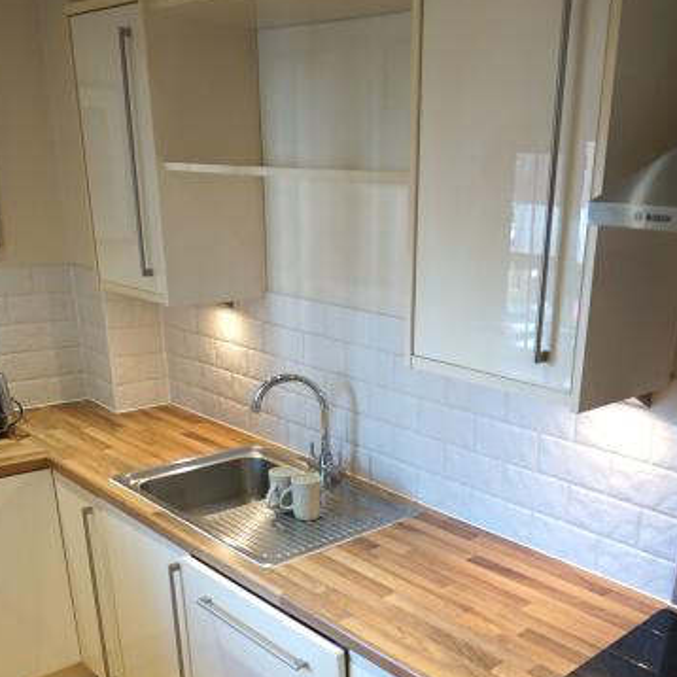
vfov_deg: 46.6
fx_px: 752
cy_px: 513
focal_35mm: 34
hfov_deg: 47.4
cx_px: 471
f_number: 2.8
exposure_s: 1/60
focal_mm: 14
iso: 250
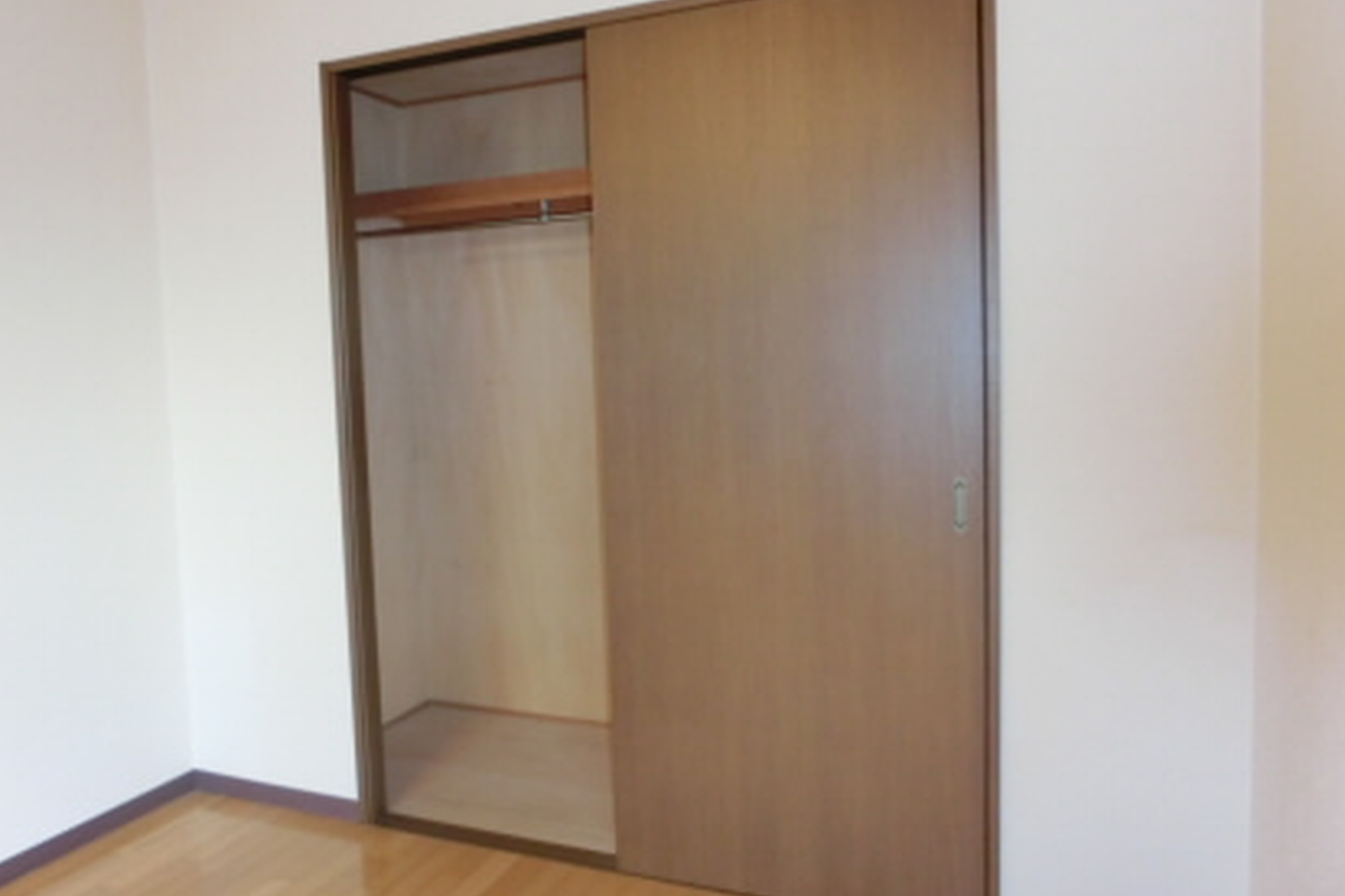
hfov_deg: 69.4
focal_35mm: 26
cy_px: 438
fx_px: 971
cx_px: 664
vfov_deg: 49.5
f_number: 3
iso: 400
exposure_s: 1/60
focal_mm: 4.24
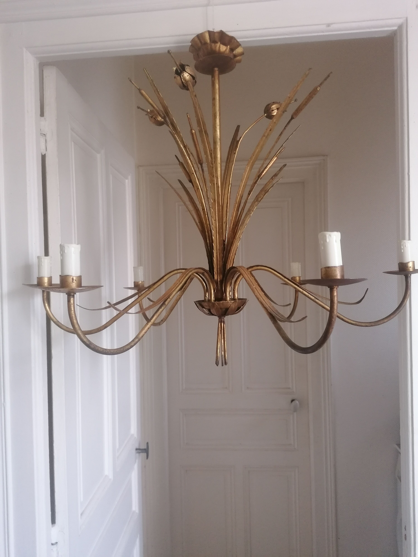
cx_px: 209
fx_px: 435
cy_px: 278
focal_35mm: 27
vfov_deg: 65.3
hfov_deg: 51.4
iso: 640
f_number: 1.8
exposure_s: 1/17.1
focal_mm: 4.75
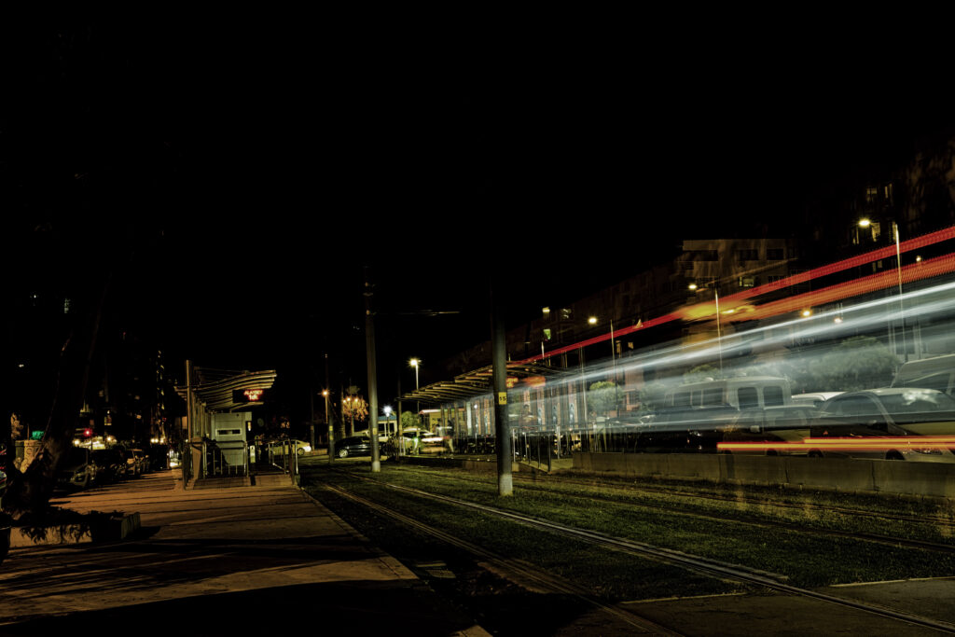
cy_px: 318
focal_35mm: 49
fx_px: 1300
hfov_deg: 40.3
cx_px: 478
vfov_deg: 27.5
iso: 200
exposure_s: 10
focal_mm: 32
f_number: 10
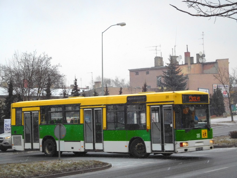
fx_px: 616
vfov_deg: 16.4
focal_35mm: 90
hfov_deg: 21.8
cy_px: 89
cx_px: 118
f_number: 4.7
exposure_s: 1/100
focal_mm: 16.1
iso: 125
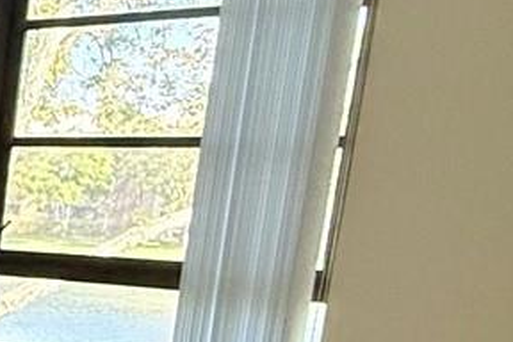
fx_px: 1154
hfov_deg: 15.8
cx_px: -652
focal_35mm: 81
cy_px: 356
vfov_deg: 16.4
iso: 200
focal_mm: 2.22
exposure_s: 1/120
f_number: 2.2
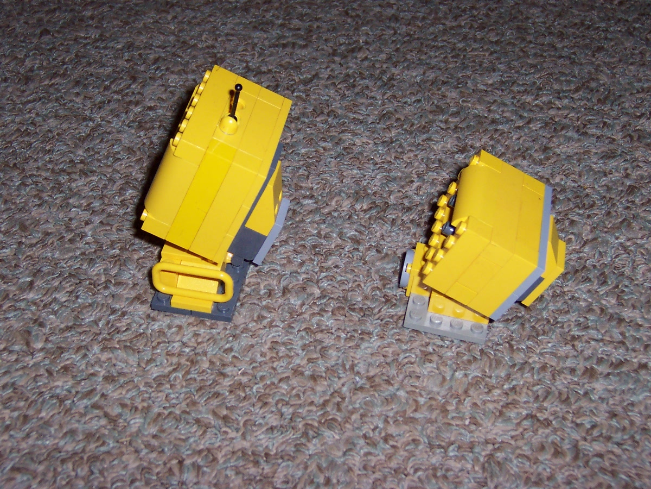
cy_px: 244
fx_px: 1260
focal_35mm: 67
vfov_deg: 21.9
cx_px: 326
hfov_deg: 29.0
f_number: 3.4
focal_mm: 10.4
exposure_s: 1/60
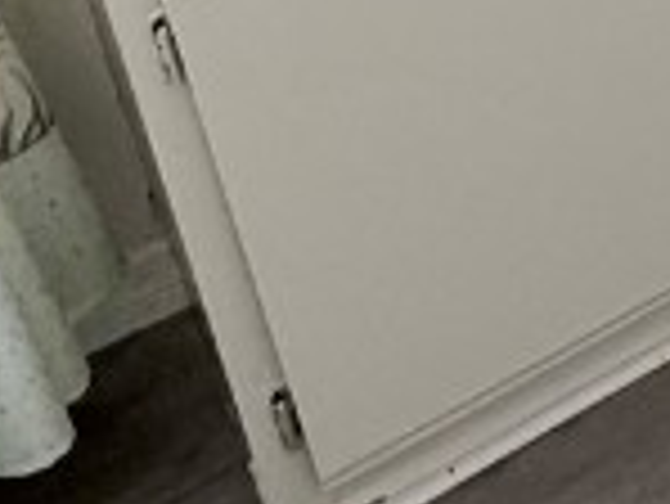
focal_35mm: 96
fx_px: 1860
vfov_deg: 13.2
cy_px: -522
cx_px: 1300
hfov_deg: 16.2
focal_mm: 2.22
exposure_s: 1/120
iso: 250
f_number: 2.2
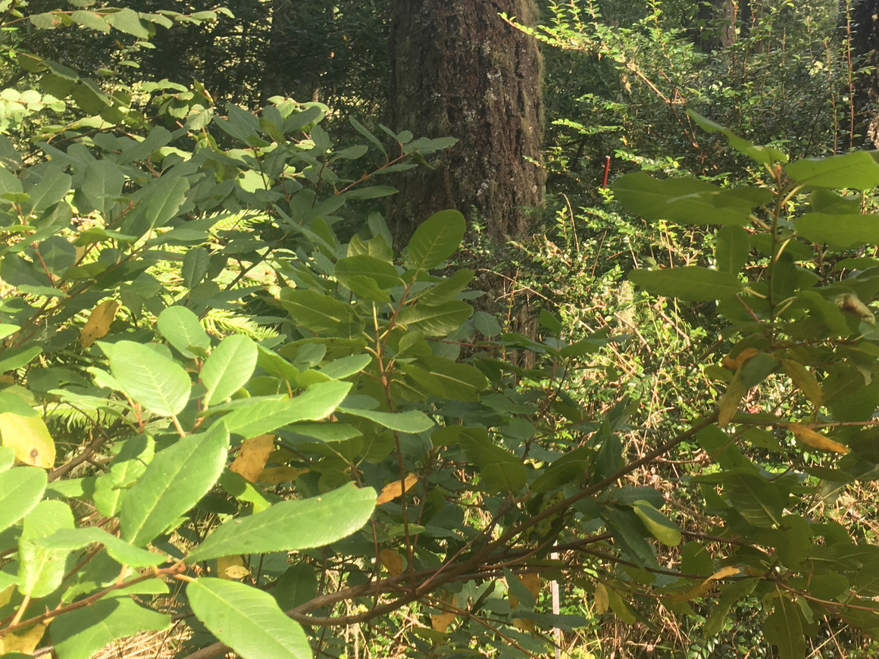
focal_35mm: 50
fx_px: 1270
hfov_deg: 38.1
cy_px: 182
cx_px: 508
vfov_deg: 28.8
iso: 25
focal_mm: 4.15
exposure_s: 1/40
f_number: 2.2
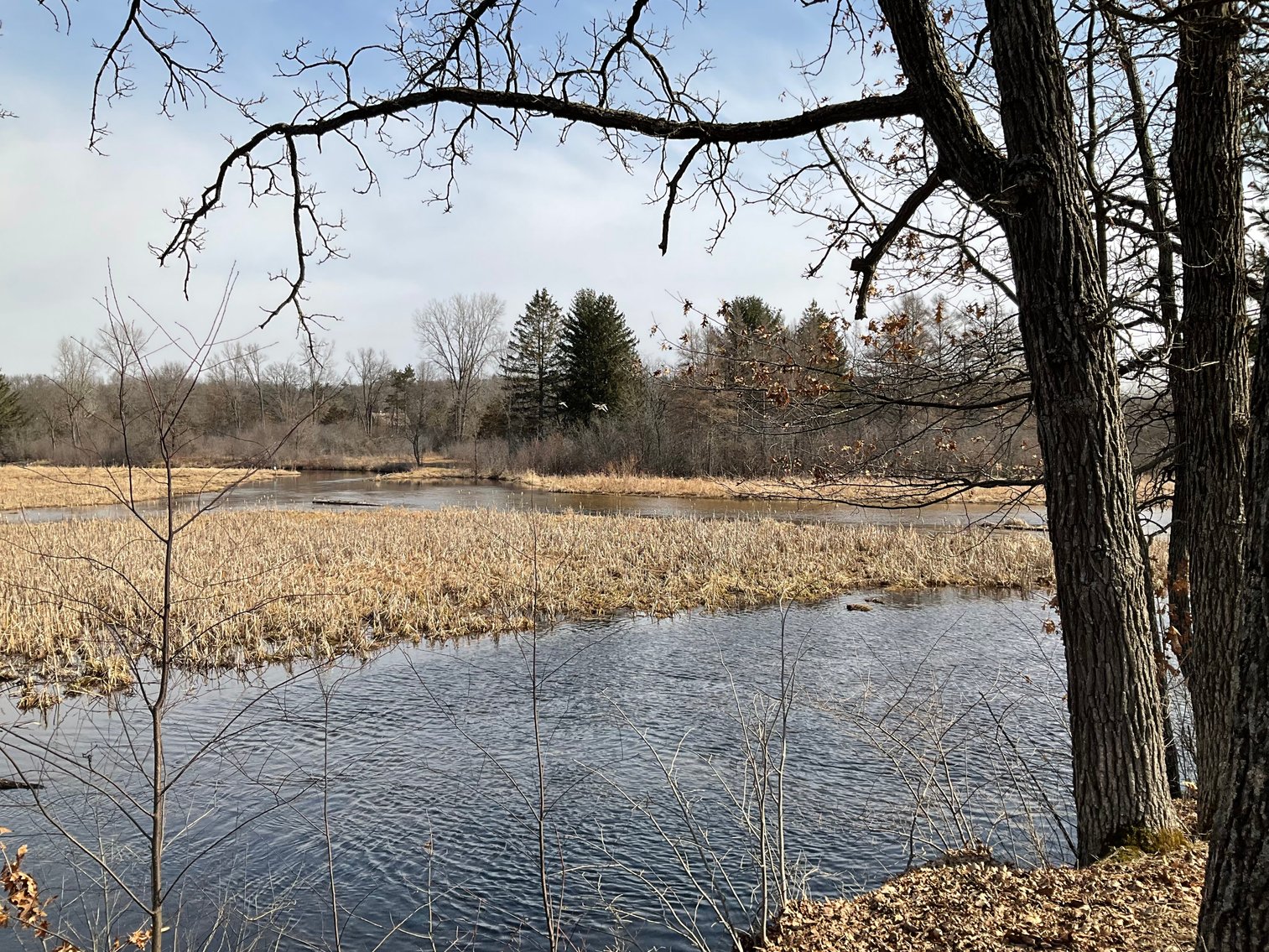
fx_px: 1063
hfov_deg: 61.7
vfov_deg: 48.2
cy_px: 476
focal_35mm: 29
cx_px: 634
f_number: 1.8
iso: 25
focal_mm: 3
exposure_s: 1/2141
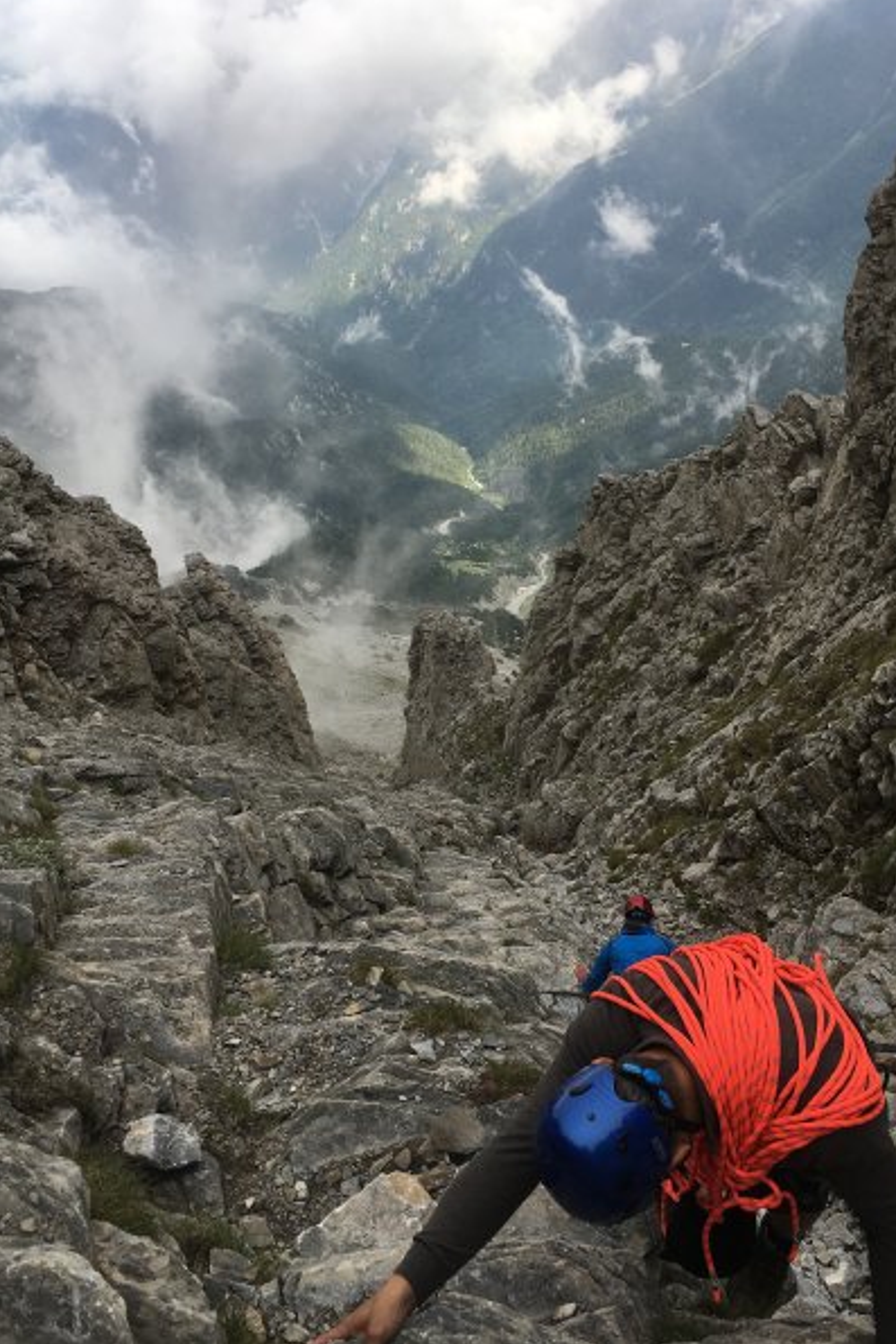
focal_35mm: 31
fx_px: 1157
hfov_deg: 42.3
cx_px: 423
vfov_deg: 60.3
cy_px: 671
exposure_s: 1/530
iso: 25
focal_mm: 4.15
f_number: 2.2
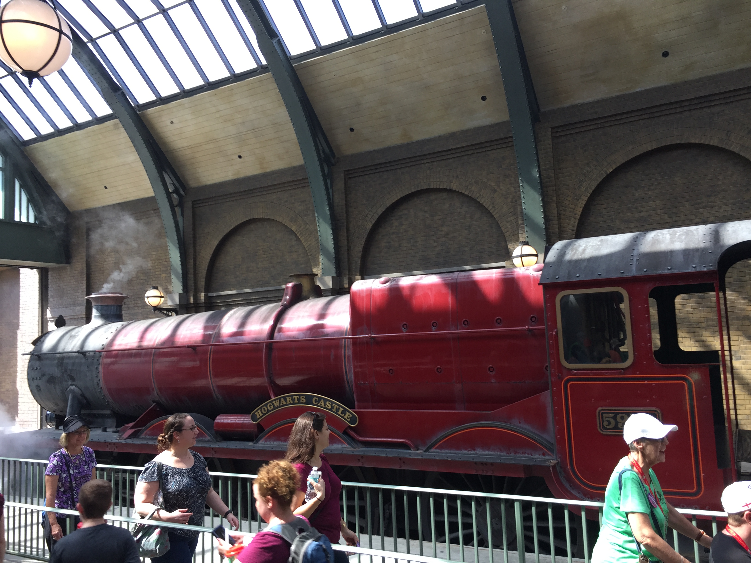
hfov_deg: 61.7
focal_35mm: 29
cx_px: 376
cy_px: 282
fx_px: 629
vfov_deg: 48.2
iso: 32
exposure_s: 1/120
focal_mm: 4.15
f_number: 2.2
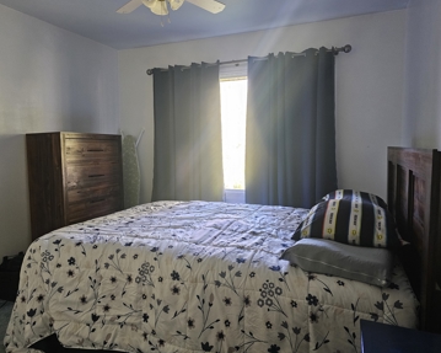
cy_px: 170
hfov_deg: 68.1
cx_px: 211
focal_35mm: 25
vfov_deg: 56.8
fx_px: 326
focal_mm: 6.3
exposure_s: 1/60
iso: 640
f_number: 1.7
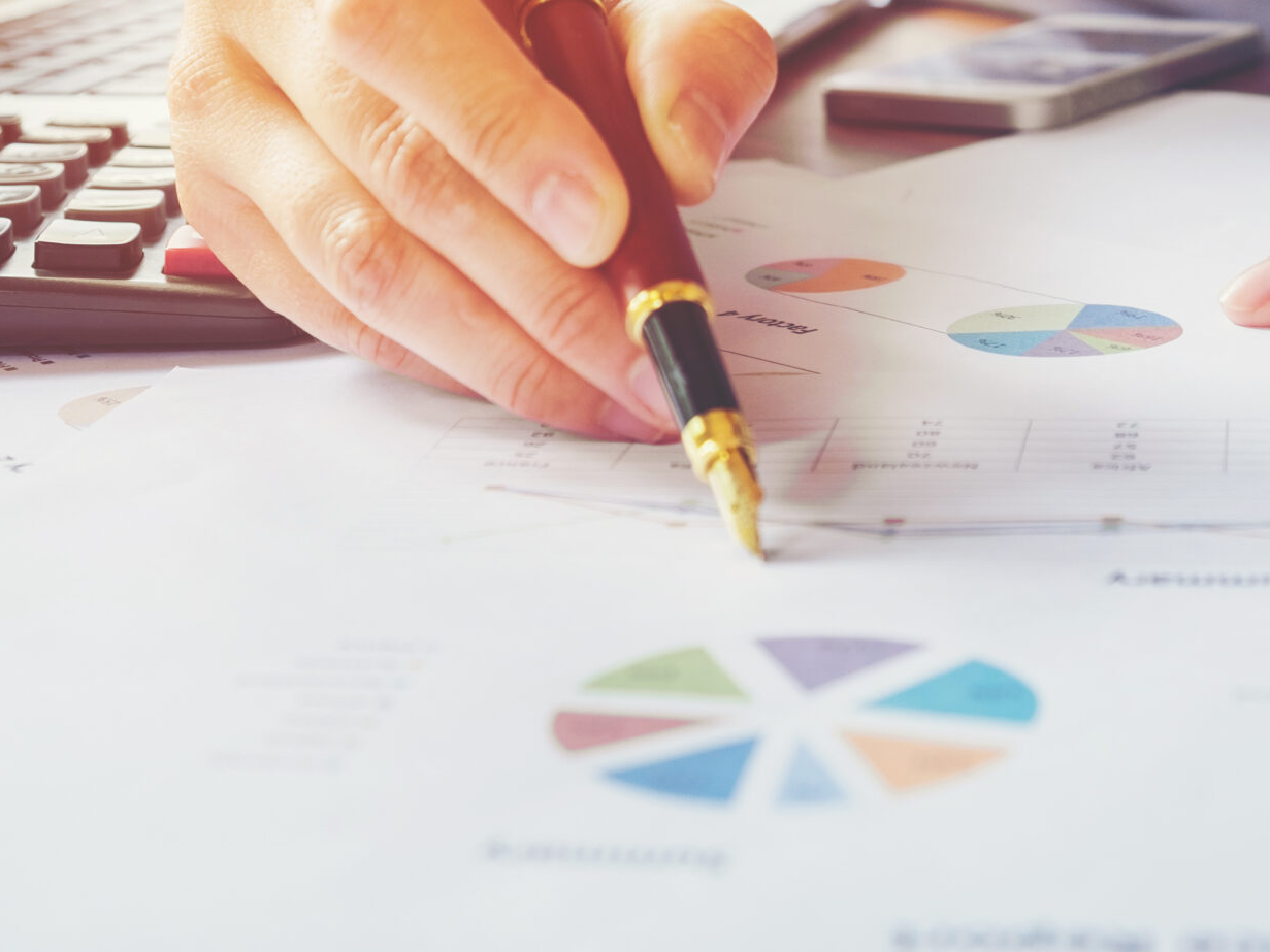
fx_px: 2935
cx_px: 823
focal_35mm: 80
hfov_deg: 24.3
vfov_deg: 18.3
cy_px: 179
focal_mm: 26.5
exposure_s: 1/13
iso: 200
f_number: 4.5
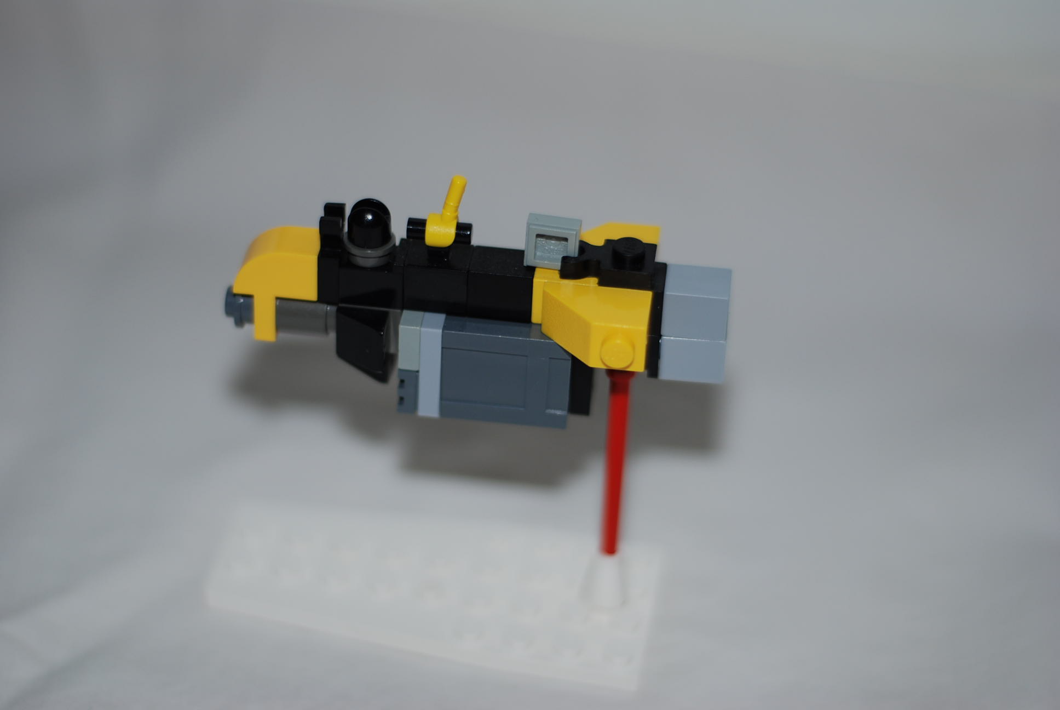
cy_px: 355
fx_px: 2211
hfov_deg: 27.0
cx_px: 530
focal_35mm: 75
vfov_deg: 18.2
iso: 100
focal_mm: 50
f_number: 1.8
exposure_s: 1/200
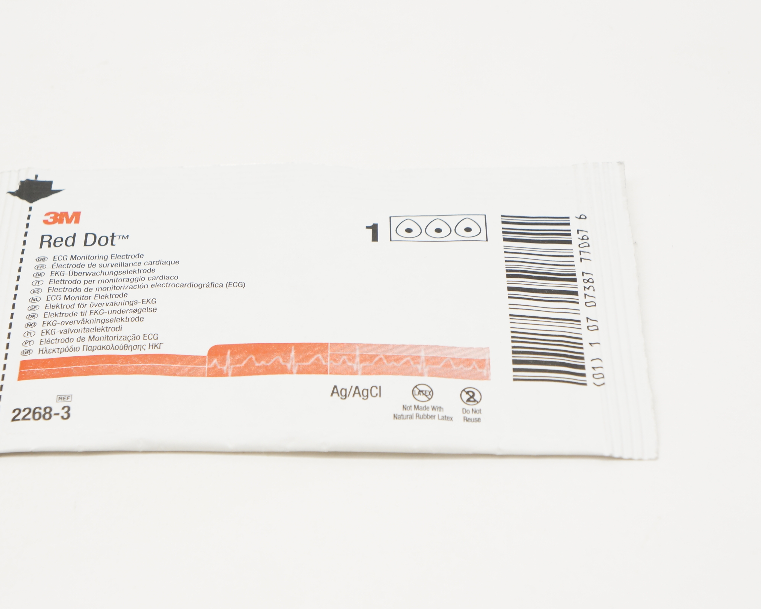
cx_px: 307
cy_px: 304
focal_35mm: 74
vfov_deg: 20.8
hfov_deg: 25.8
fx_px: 1657
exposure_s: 1/50
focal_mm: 43
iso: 400
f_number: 6.3
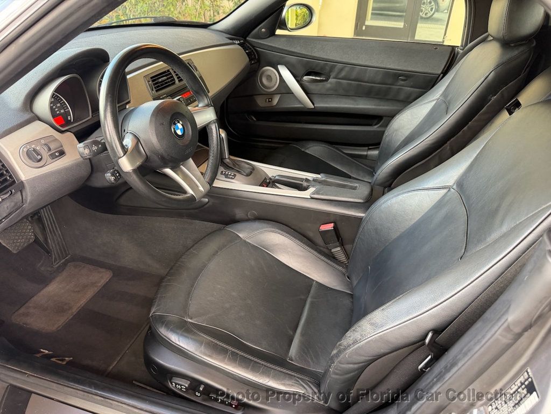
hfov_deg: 71.6
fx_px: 382
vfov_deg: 56.8
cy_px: 207
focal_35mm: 24
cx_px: 276
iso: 200
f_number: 1.78
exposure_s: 1/91
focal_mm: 6.76
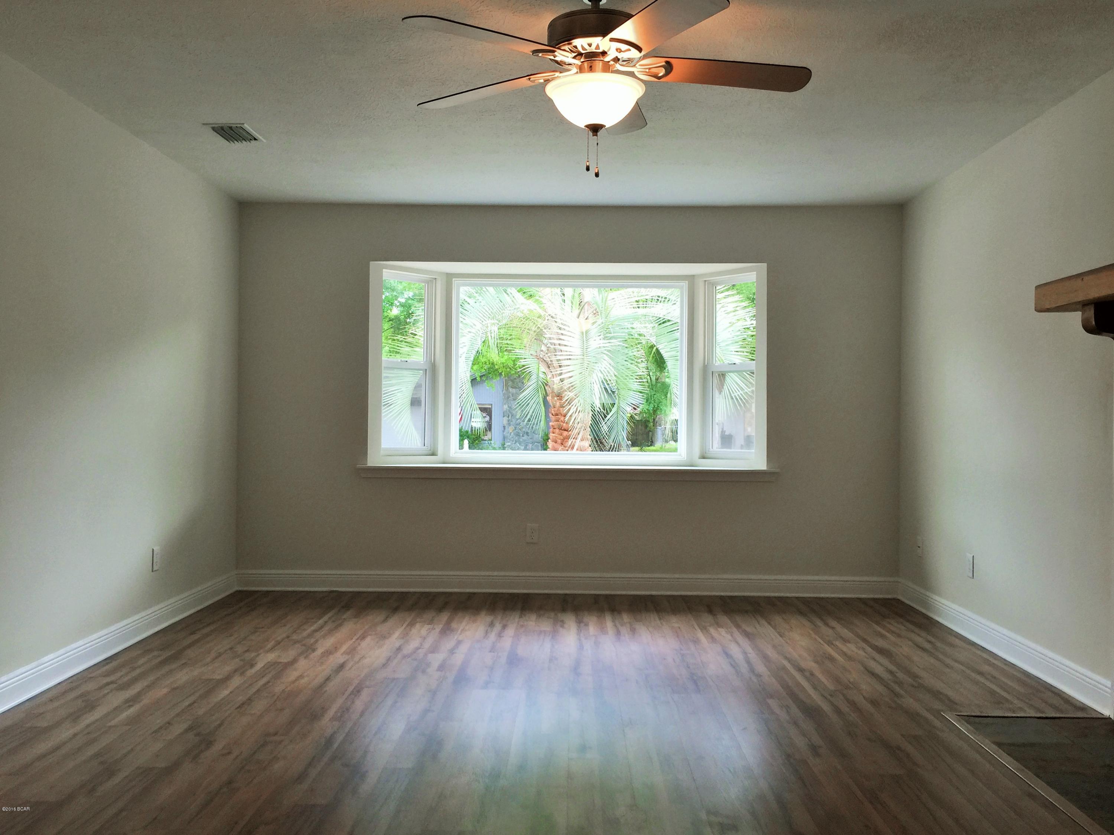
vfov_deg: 48.2
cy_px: 418
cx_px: 557
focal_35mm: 29
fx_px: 933
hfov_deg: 61.7
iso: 40
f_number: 2.2
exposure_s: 1/40
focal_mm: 4.15
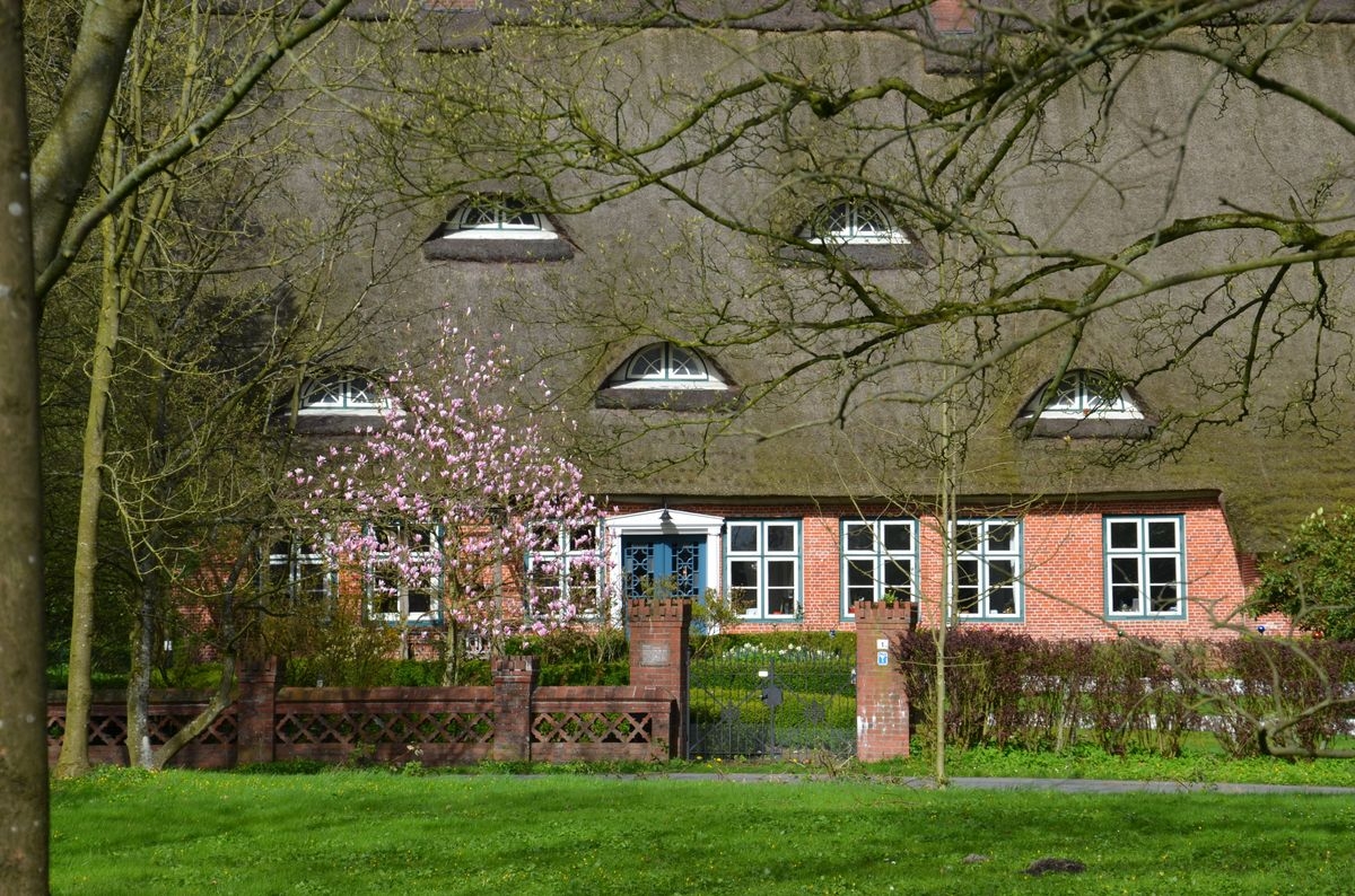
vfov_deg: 10.7
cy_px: 448
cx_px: 678
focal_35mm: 128
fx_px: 4788
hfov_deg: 16.1
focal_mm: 85
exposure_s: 1/320
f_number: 9
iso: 100
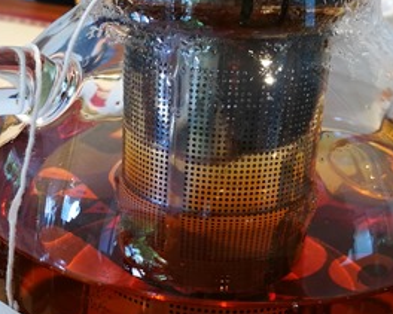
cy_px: 190
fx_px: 698
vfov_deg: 25.3
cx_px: 162
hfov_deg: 31.4
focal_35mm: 60
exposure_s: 1/33.3
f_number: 2.2
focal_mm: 4.5
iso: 200
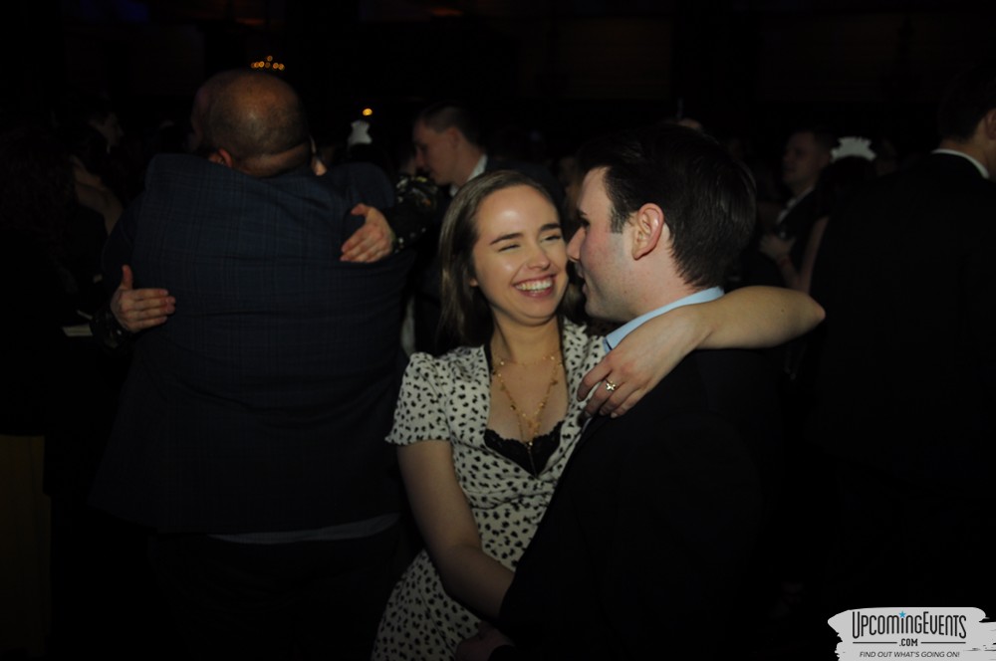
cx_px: 498
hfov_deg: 53.2
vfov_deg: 36.8
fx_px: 995
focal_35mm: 36
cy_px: 330
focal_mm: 24
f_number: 4.5
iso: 400
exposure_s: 1/60
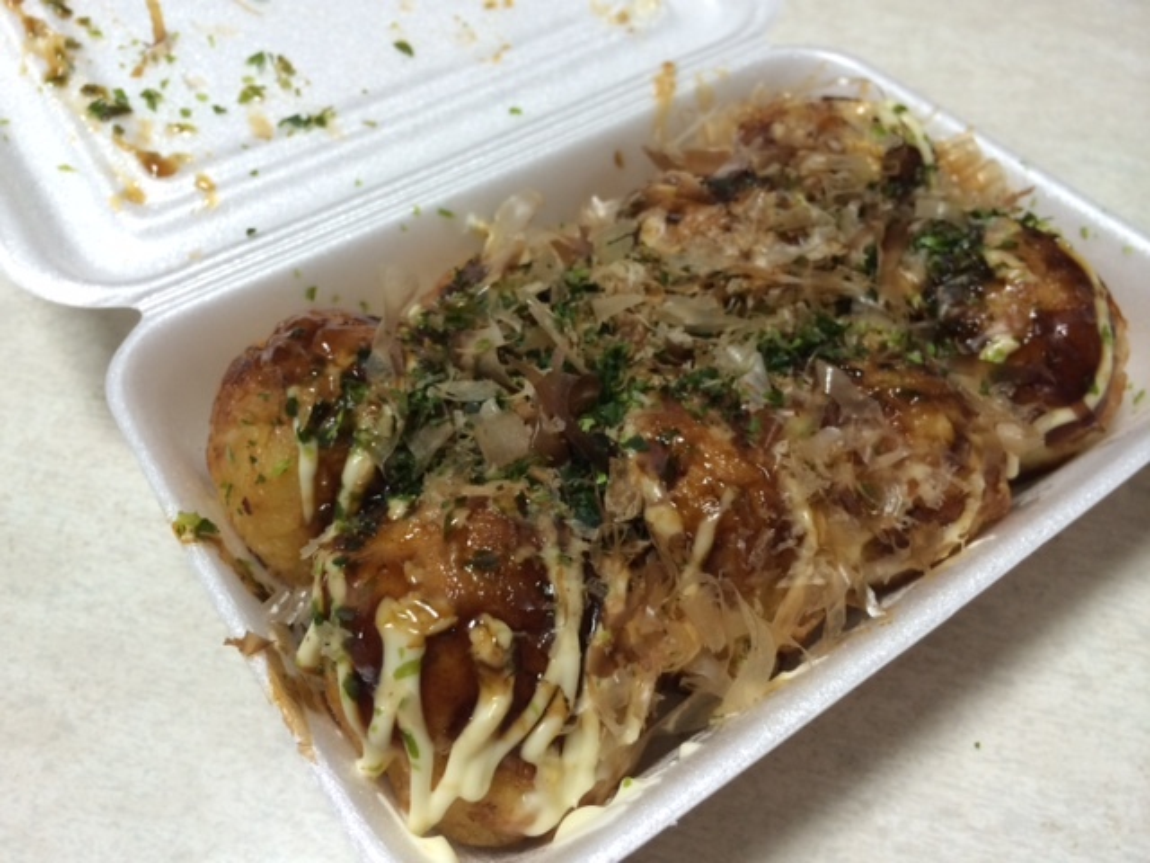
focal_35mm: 30
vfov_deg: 46.8
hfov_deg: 60.0
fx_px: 997
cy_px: 432
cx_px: 575
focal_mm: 4.12
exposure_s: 1/30
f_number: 2.2
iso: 100
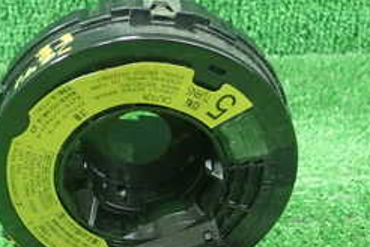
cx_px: 153
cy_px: 205
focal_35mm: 76
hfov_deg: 26.6
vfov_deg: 17.8
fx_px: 781
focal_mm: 5.5
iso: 800
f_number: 2.3
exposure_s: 1/100
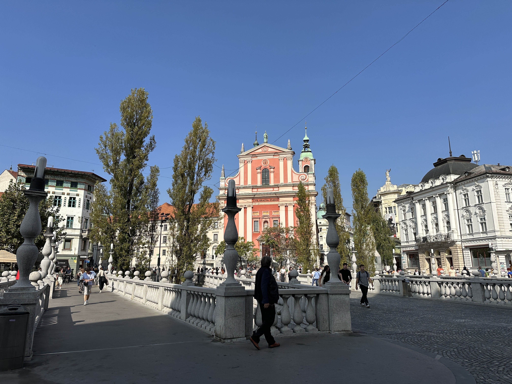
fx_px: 355
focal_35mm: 24
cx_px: 256
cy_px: 192
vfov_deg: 56.8
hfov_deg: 71.6
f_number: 1.78
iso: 80
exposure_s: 1/5848
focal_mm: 6.86
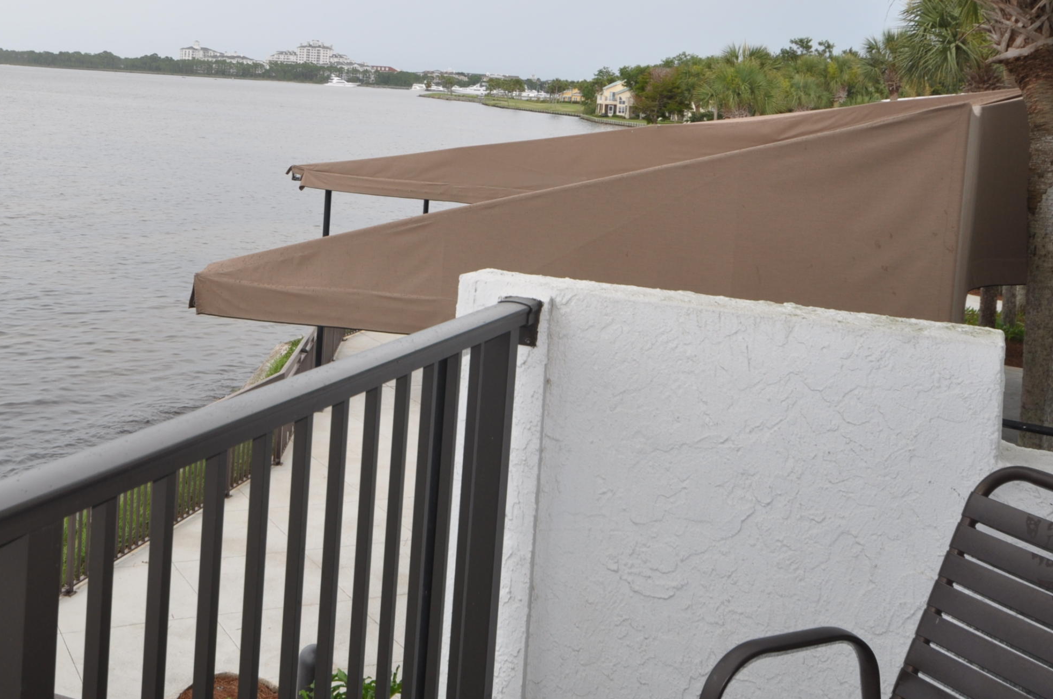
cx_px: 388
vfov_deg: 28.7
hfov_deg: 42.4
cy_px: 174
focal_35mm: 46
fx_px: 1344
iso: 200
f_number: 9
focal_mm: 20
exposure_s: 1/200
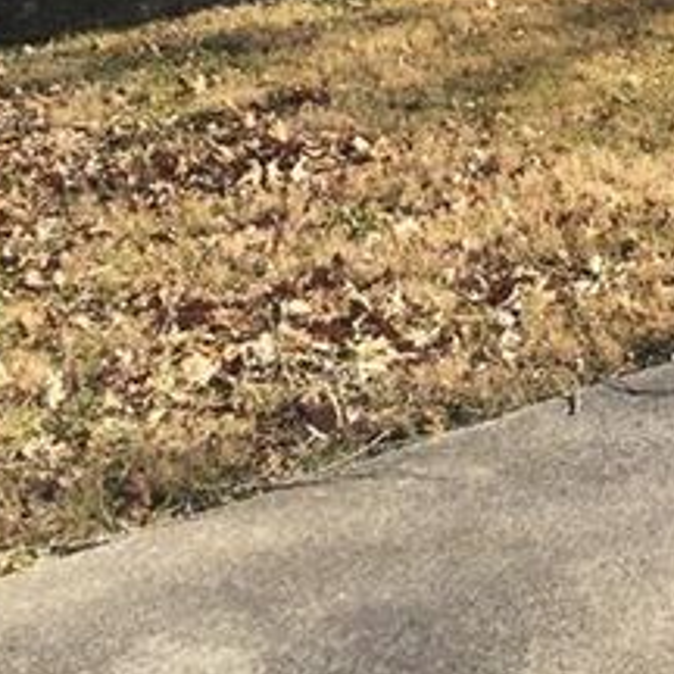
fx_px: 1740
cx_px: 683
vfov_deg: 20.4
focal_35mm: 79
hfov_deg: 21.1
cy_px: -151
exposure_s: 1/706
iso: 32
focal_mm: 4.15
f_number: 2.2
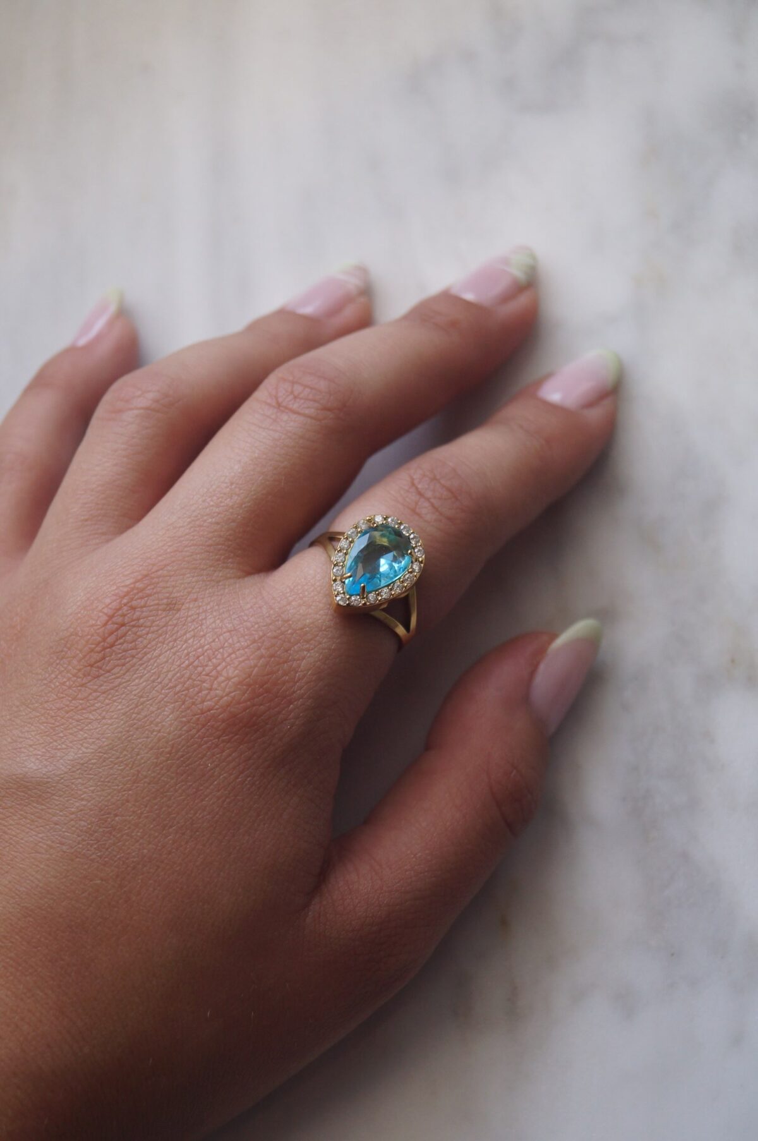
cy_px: 570
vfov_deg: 30.1
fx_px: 2121
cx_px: 379
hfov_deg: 20.3
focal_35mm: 67
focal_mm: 45
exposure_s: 1/160
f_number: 5.6
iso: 640
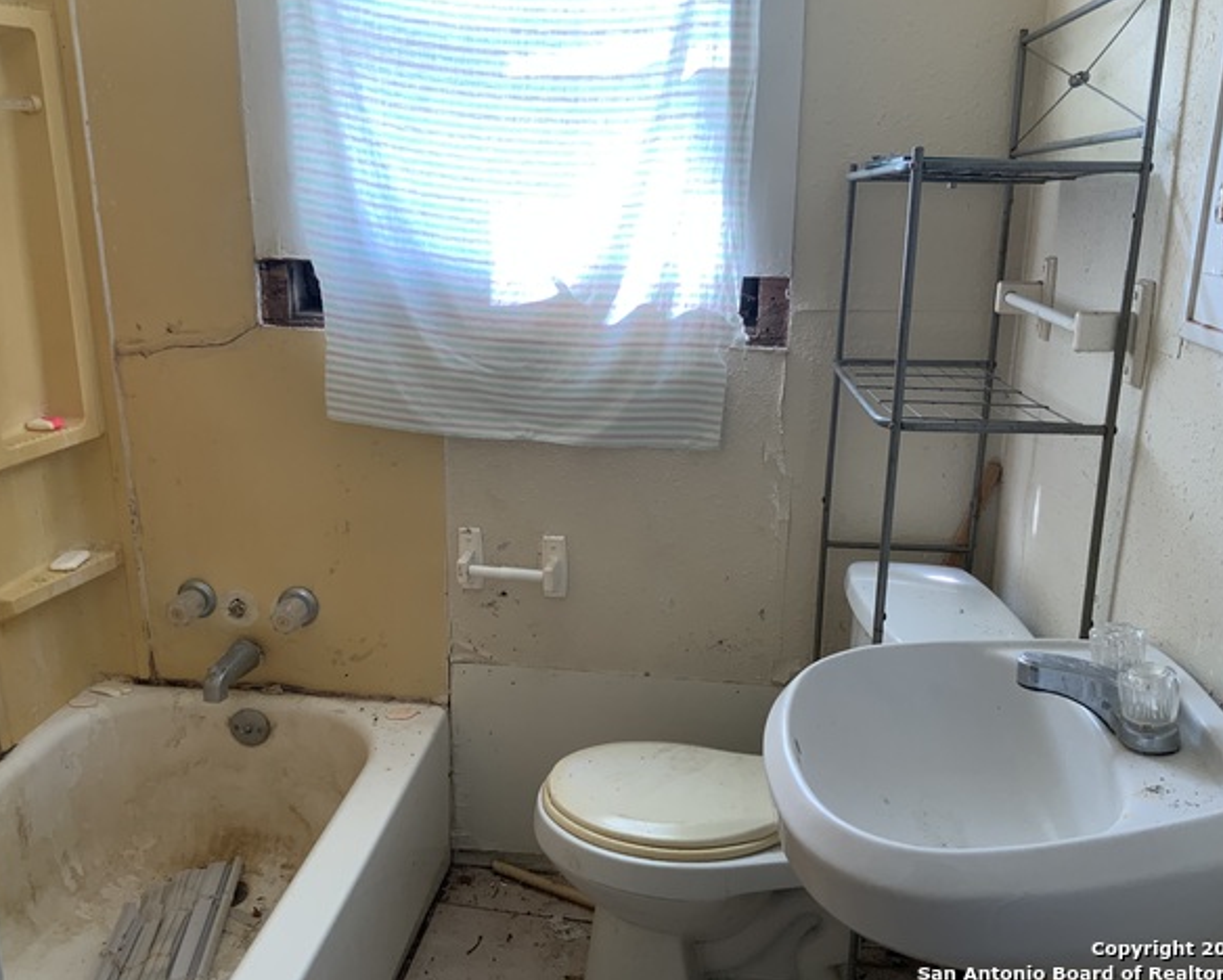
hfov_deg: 57.1
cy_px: 484
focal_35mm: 31
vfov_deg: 47.2
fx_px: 1123
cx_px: 588
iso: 64
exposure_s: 1/111
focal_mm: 3
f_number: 1.8
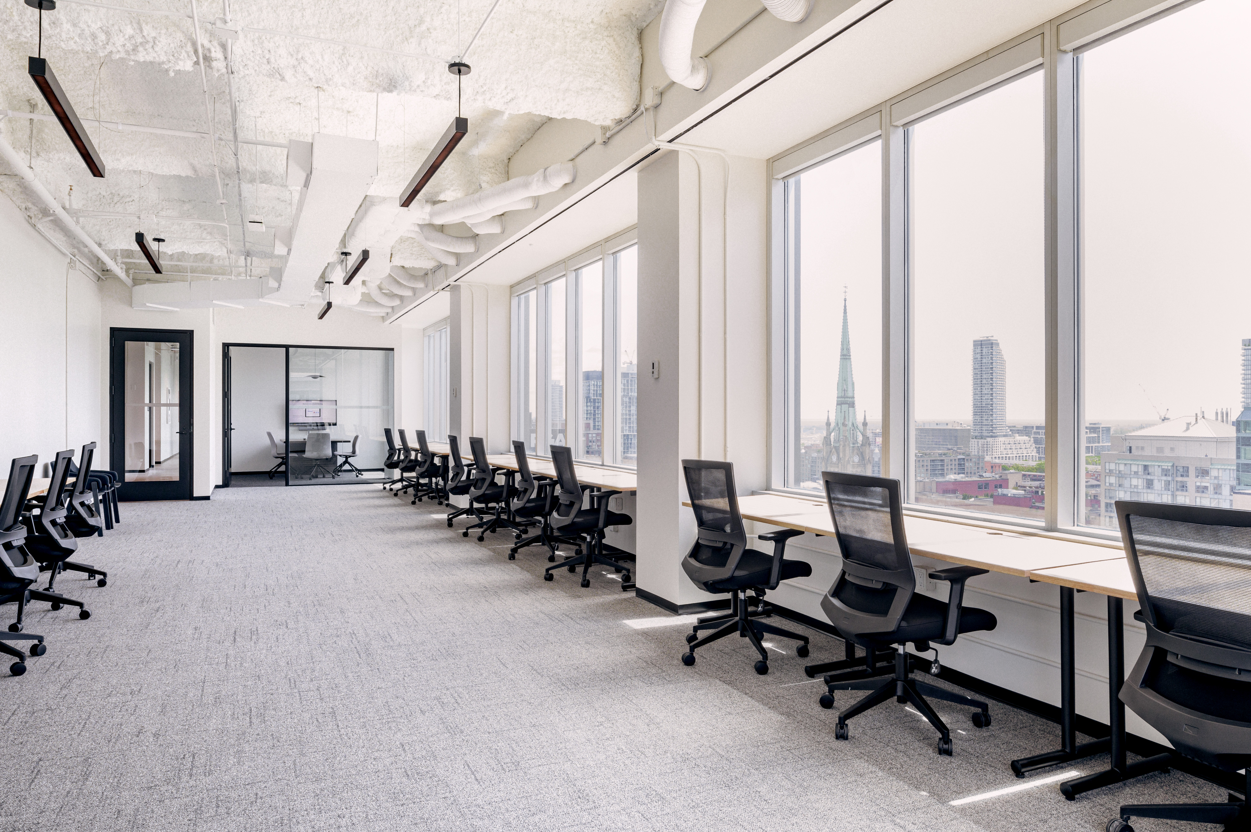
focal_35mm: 24
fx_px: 833
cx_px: 626
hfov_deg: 73.8
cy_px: 416
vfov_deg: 53.1
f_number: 16
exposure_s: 1/8
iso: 250
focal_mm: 24
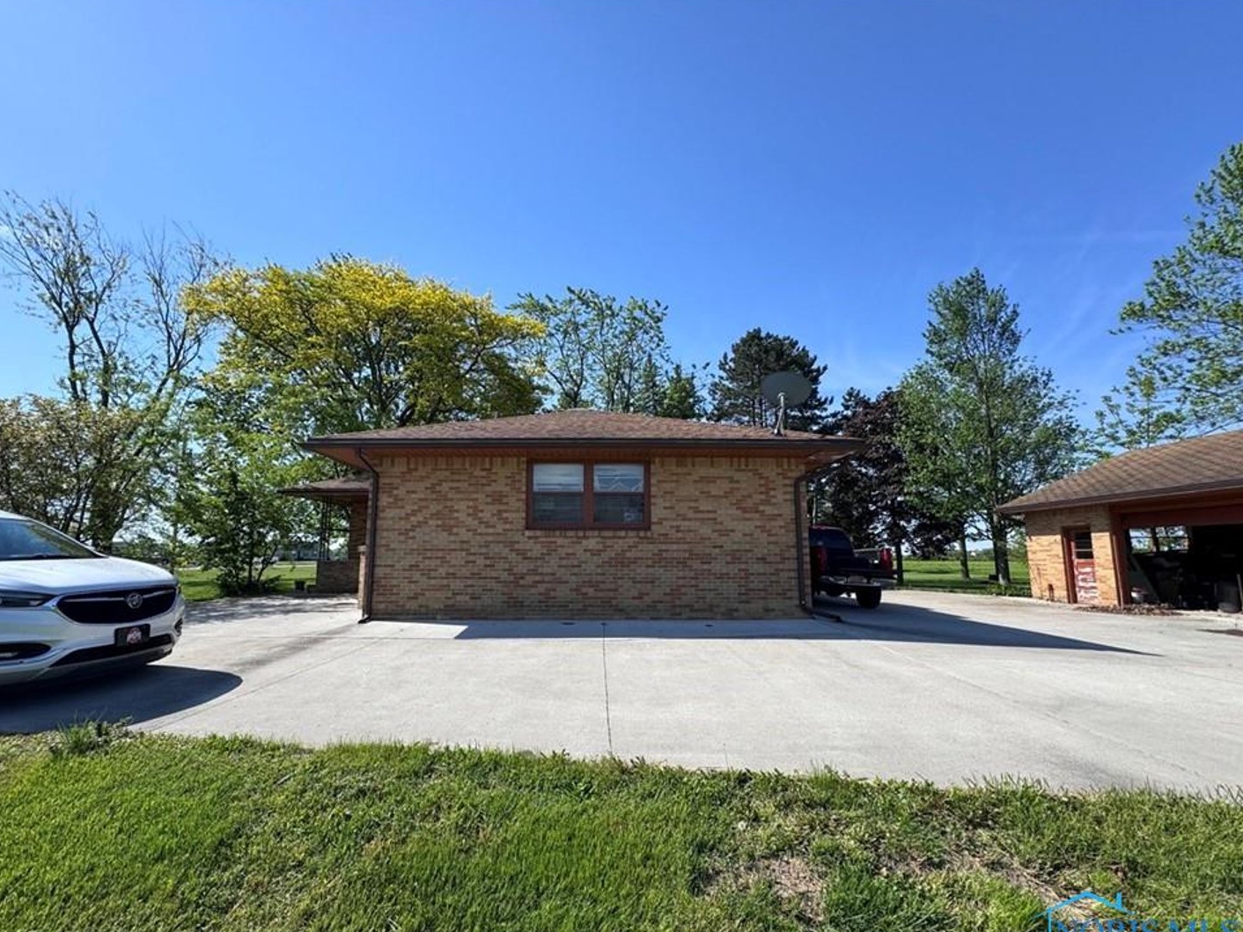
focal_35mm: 15
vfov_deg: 81.7
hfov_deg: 98.1
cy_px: 491
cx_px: 600
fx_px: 539
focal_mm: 2.22
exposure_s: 1/1323
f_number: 2.2
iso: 40
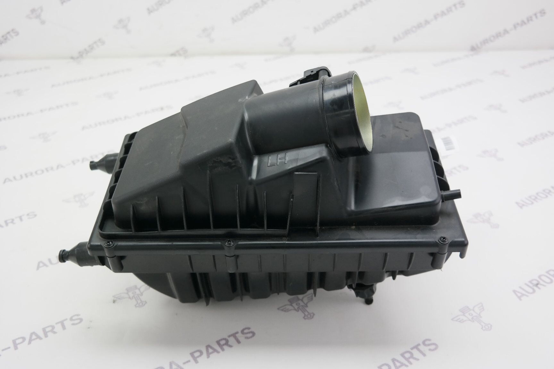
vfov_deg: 36.9
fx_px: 554
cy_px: 184
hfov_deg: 53.1
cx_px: 277
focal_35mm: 36
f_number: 4
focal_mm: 24
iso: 200
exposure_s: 1/50
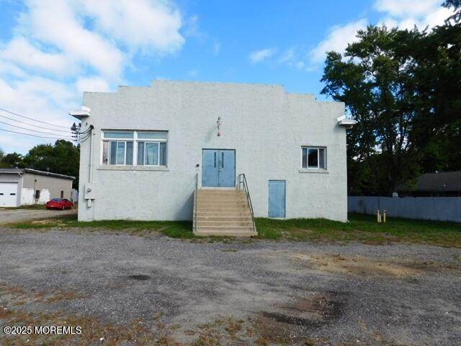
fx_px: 306
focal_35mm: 23
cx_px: 230
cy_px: 173
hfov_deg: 73.9
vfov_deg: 58.9
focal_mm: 4
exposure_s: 1/400
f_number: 6
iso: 125
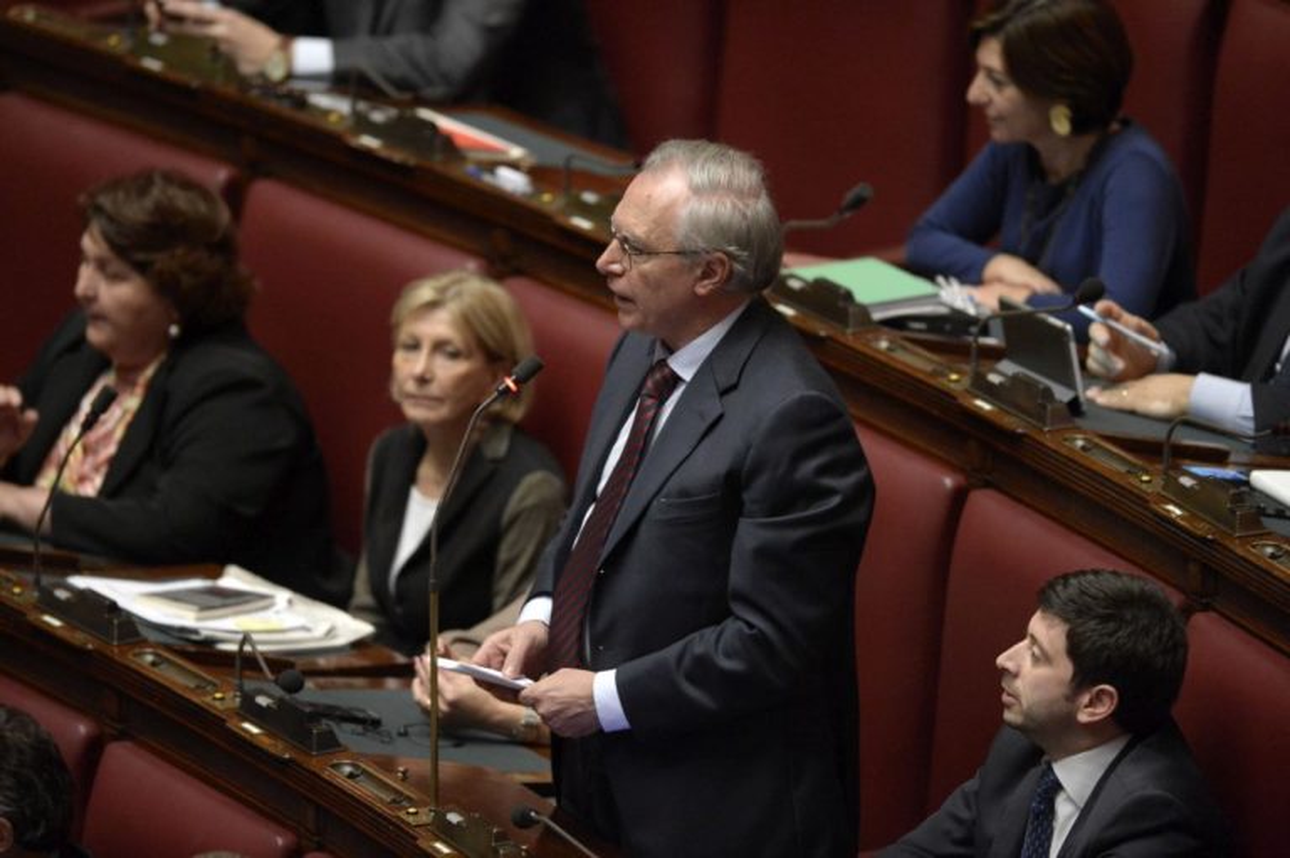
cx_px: 645
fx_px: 14324
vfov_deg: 3.4
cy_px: 429
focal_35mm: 400
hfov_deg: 5.2
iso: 6400
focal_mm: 400
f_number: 3.2
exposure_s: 1/160
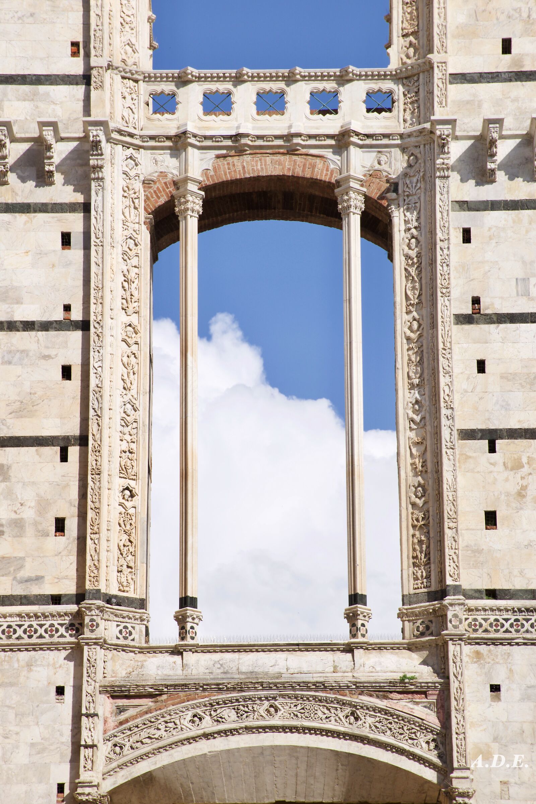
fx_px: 3182
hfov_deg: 9.6
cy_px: 402
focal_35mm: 142
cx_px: 268
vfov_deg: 14.4
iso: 100
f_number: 11
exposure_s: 1/200
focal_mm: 95
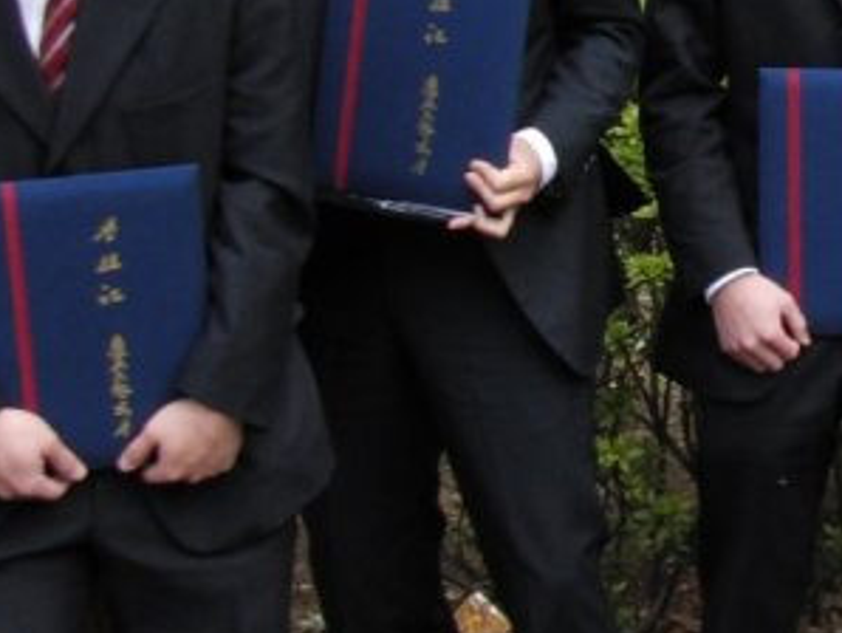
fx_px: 3262
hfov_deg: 14.2
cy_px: 107
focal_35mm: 134
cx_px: 1071
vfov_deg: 11.0
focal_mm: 7.9
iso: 100
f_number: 2.7
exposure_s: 1/250
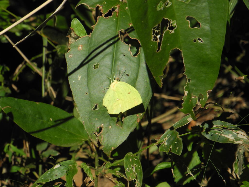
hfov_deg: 9.8
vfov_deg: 7.4
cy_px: 93
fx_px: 1446
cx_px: 124
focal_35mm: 201
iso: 200
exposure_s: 1/1000
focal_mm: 42.6
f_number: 5.6
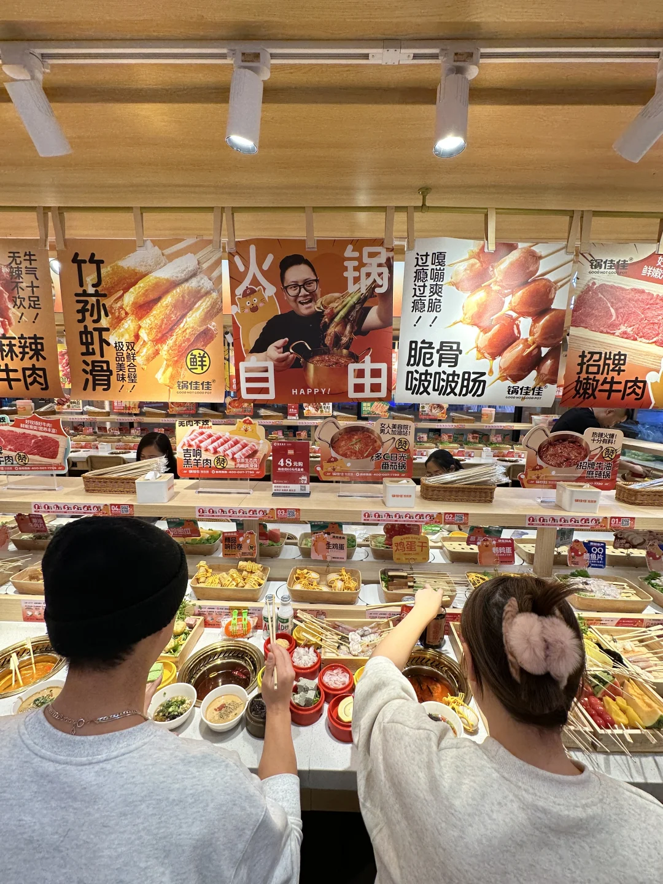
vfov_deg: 102.1
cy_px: 442
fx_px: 358
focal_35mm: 14
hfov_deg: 85.7
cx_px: 332
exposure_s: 1/100
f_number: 2.2
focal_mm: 2.22
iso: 50
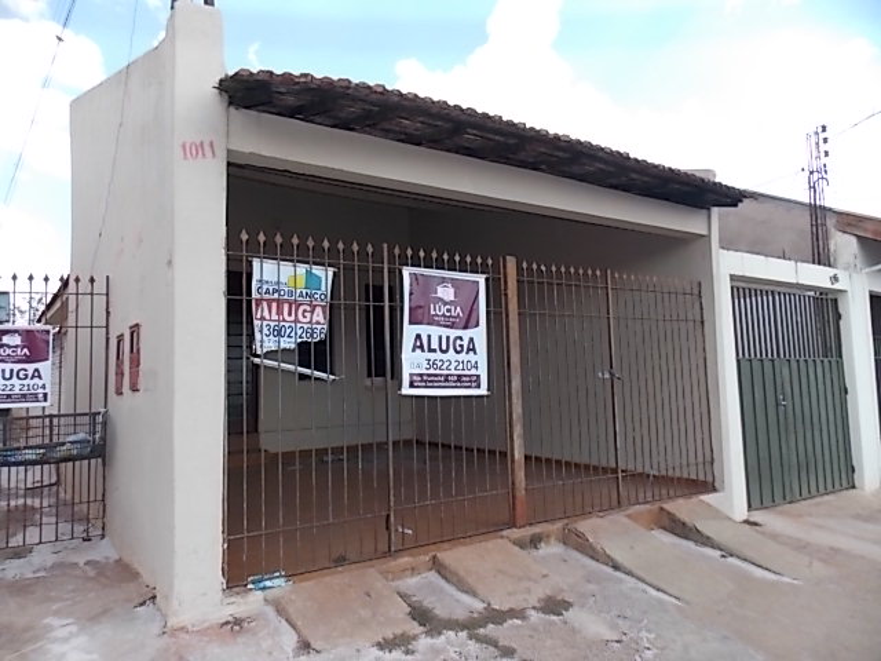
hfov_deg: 73.9
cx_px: 440
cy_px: 330
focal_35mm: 23
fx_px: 585
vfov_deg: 58.9
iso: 80
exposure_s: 1/320
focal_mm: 4
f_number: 3.1
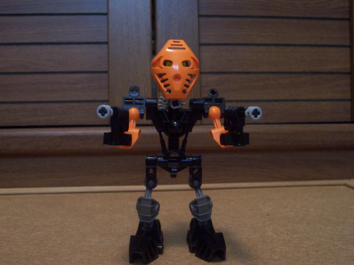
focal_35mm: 42
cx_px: 177
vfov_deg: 34.3
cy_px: 132
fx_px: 430
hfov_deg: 44.8
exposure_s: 1/8
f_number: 3
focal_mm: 7
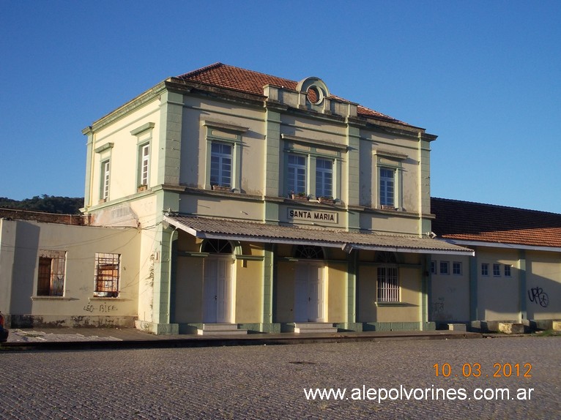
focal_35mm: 43
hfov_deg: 43.9
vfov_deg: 33.6
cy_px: 210
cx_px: 280
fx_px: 697
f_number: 6.5
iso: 80
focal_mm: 6.1
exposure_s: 1/160
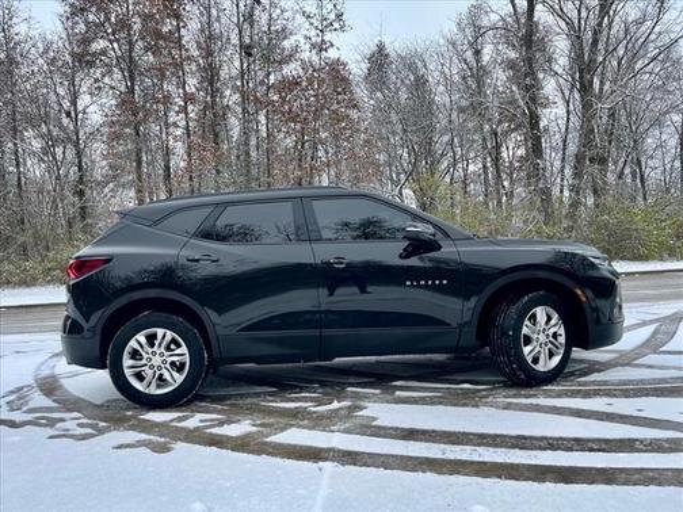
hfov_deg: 67.3
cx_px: 342
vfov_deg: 53.1
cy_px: 256
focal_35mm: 26
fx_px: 513
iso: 50
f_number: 1.6
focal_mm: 5.1
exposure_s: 1/1009
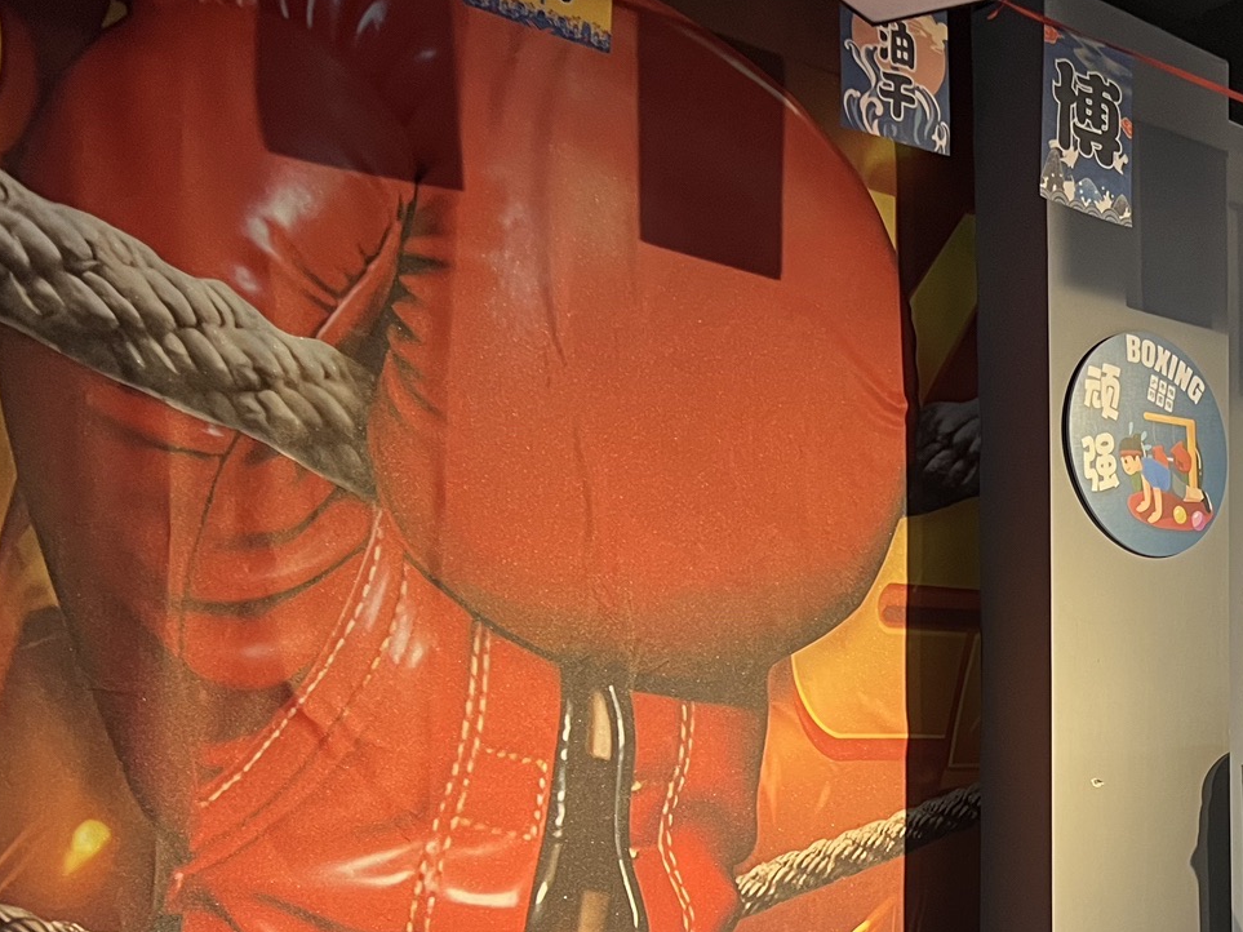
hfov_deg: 33.5
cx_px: 1135
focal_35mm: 54
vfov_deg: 26.6
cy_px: 727
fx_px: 1939
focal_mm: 5.7
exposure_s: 1/50
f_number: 1.5
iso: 125
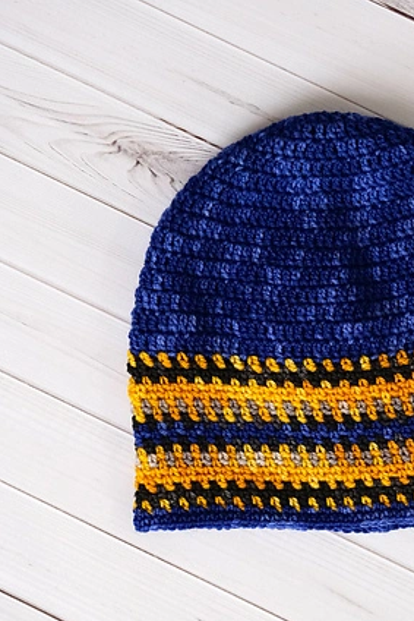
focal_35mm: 77
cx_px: 338
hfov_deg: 17.6
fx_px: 1327
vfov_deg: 26.3
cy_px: 311
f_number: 4
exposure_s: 1/105
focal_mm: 34.2
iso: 1600
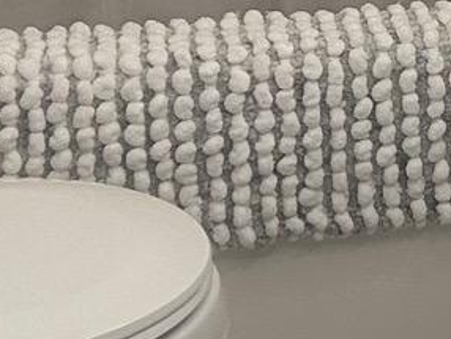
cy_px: -38
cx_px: 561
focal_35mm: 186
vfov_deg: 7.9
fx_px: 2425
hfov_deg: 10.4
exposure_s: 1/60
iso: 125
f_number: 1.5
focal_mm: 5.7
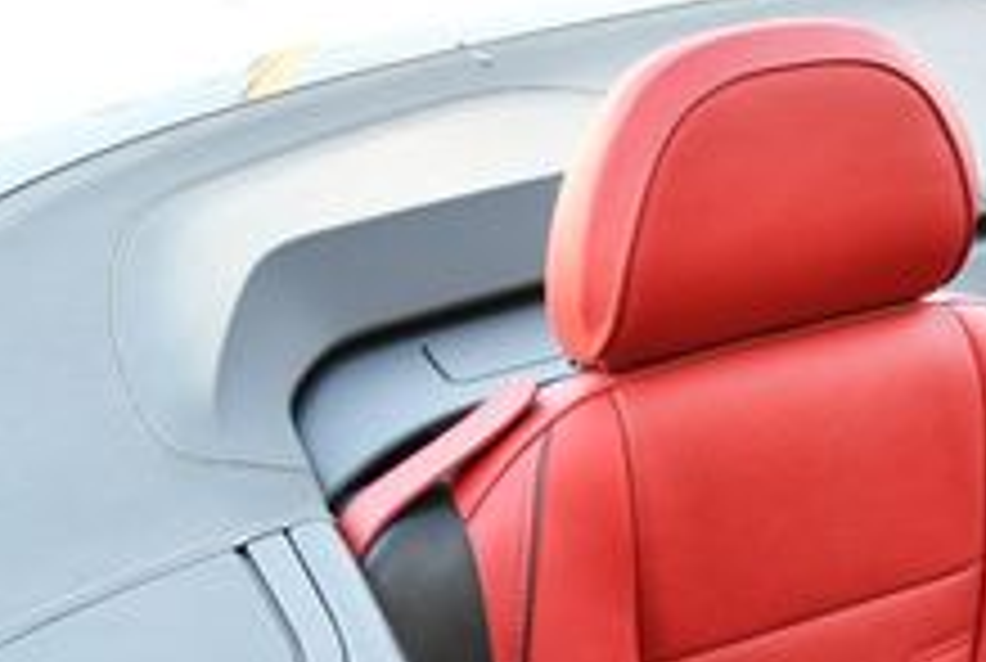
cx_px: 1328
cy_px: 653
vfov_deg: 12.9
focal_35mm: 105
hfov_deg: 18.0
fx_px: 2882
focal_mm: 18
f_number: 4
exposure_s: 1/250
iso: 400
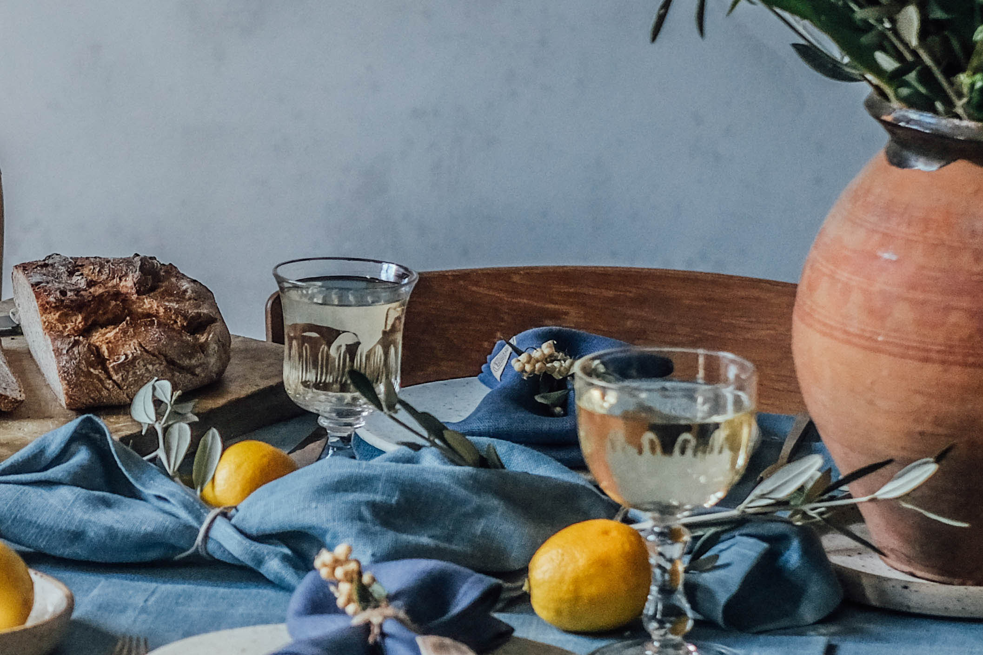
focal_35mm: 155
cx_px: -110
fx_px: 4232
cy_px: 326
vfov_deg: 8.9
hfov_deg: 13.0
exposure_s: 1/125
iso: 640
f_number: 2.8
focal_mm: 35
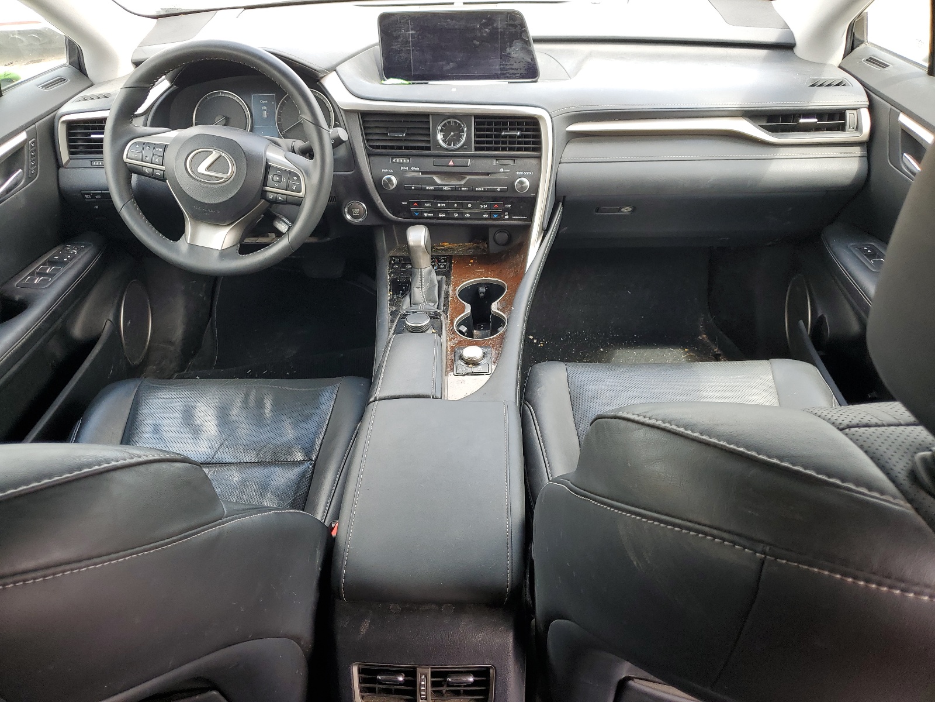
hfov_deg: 67.3
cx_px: 468
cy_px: 351
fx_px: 702
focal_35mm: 26
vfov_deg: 53.1
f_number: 1.5
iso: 50
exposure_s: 1/143
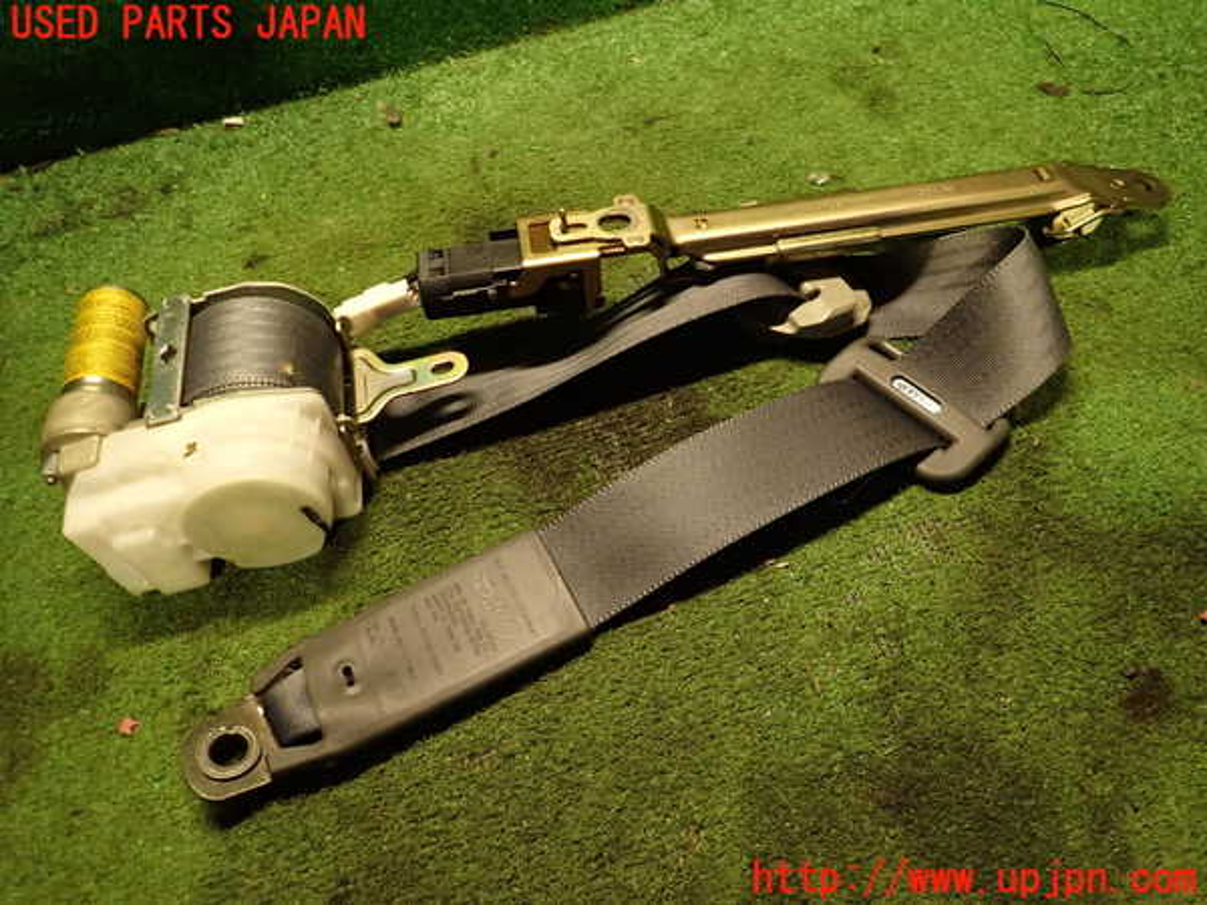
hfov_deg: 69.4
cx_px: 604
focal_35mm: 25
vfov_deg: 54.9
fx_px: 872
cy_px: 452
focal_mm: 4.5
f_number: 2
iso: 320
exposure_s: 1/30
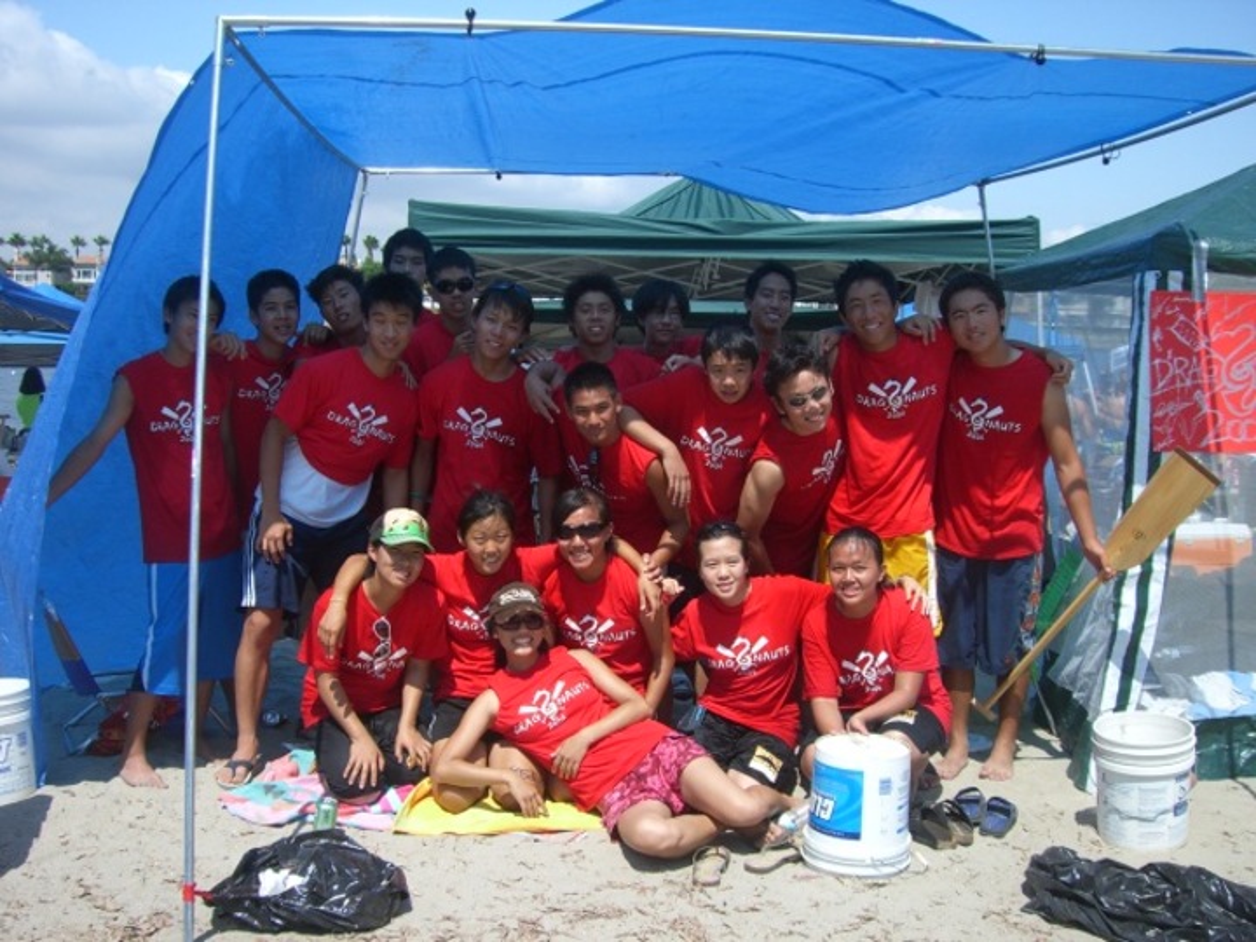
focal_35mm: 38
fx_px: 1379
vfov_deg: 37.7
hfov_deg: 49.0
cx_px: 628
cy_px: 471
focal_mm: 6.2
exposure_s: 1/500
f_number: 4.3
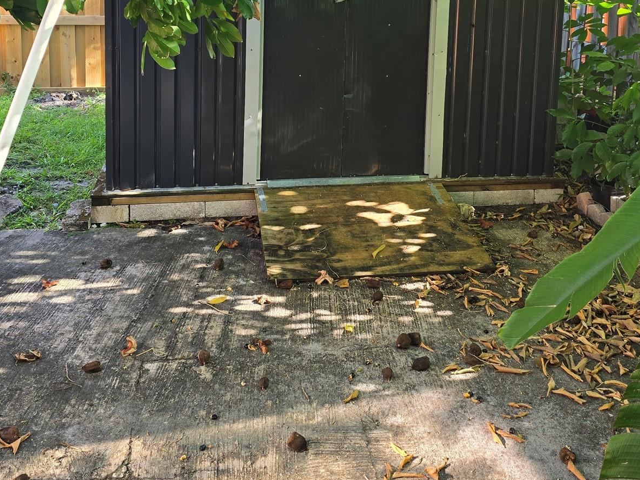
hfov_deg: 46.7
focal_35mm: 40
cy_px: 78
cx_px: 363
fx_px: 739
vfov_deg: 34.5
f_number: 1.7
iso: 64
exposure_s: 1/180
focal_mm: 6.3
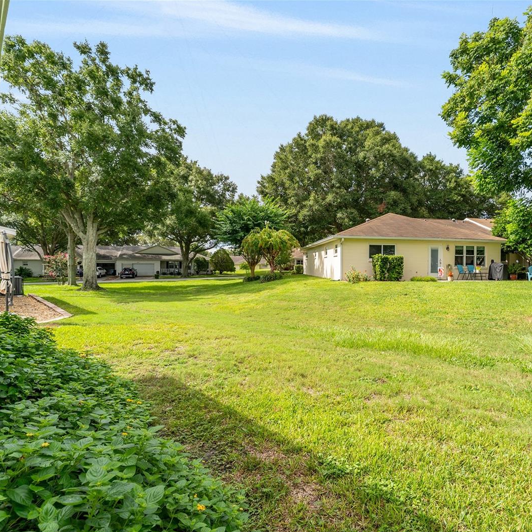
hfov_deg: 79.4
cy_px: 268
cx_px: 329
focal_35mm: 18
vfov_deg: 80.7
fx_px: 313
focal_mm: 14
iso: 400
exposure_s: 1/500
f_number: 7.1
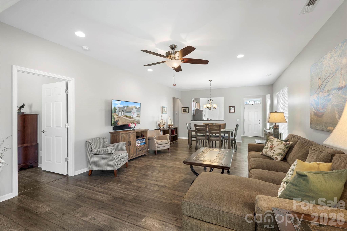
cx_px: 174
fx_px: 154
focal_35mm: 16
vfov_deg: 73.7
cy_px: 116
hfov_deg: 96.7
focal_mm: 16
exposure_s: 1/6
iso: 640
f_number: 8
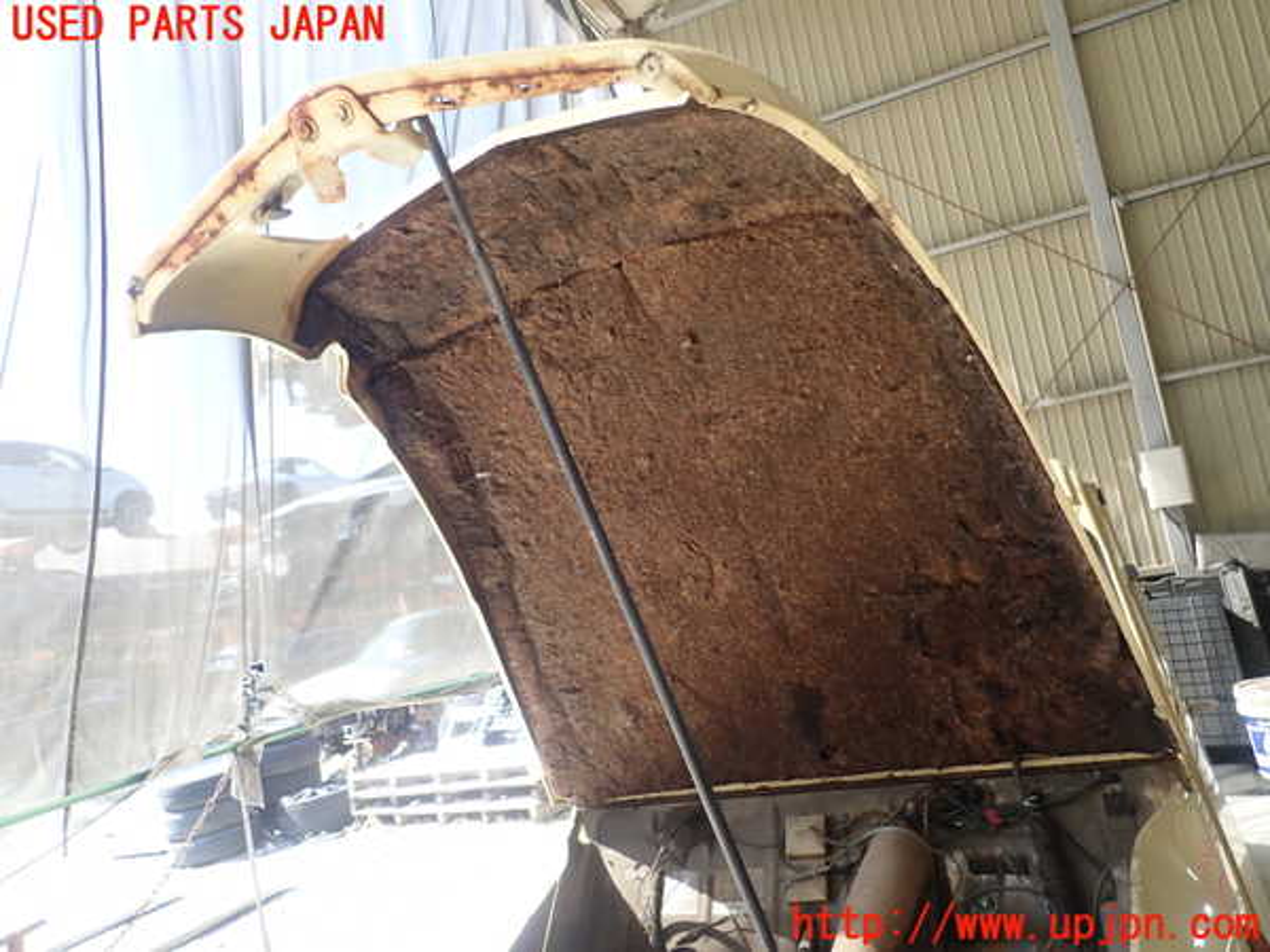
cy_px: 476
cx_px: 635
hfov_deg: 69.4
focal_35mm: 25
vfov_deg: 54.9
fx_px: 917
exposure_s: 1/80
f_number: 2.8
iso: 100
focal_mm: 4.5
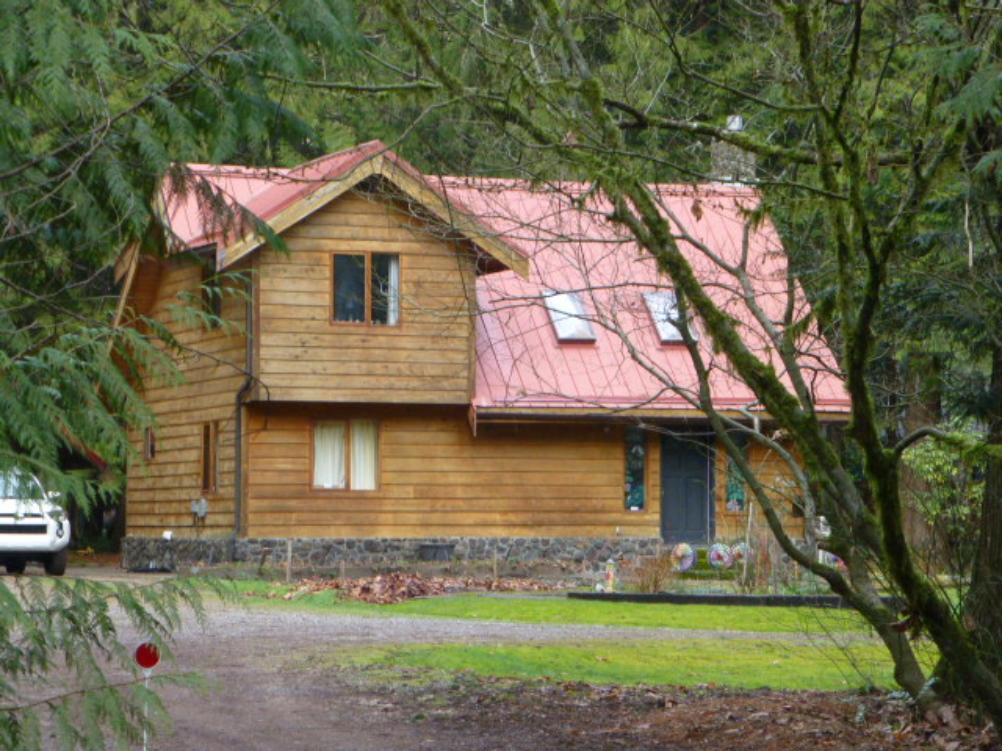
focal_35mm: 122
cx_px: 501
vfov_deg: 12.1
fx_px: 3531
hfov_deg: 16.1
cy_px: 376
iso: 400
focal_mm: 21.8
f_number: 5.4
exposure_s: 1/50
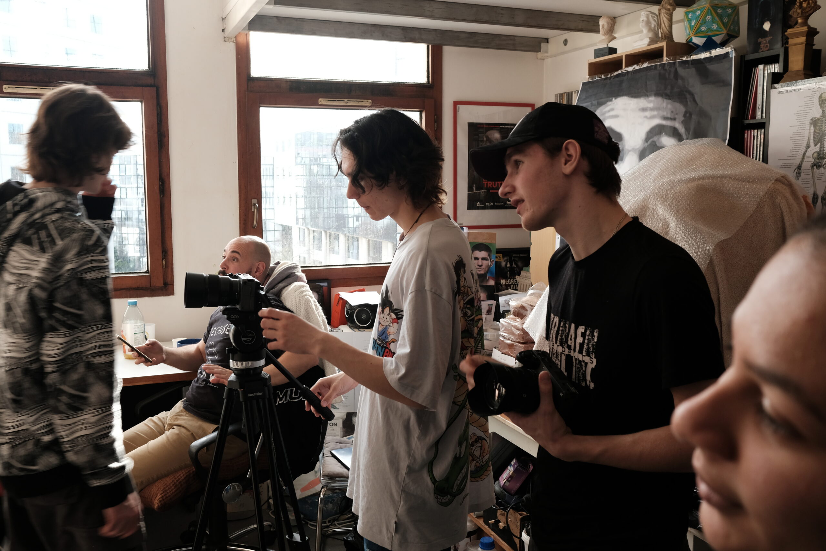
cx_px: 413
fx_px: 803
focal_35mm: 35
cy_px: 276
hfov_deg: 54.4
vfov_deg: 37.9
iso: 640
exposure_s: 1/80
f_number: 5.6
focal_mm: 23
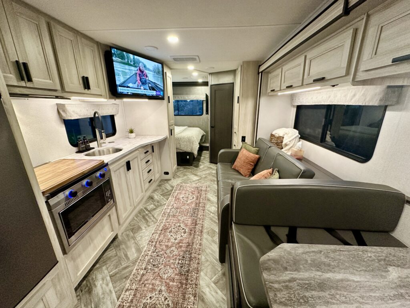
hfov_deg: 102.1
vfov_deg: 85.7
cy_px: 154
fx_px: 166
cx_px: 205
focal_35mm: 14
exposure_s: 1/85
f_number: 2.2
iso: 320
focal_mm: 2.22
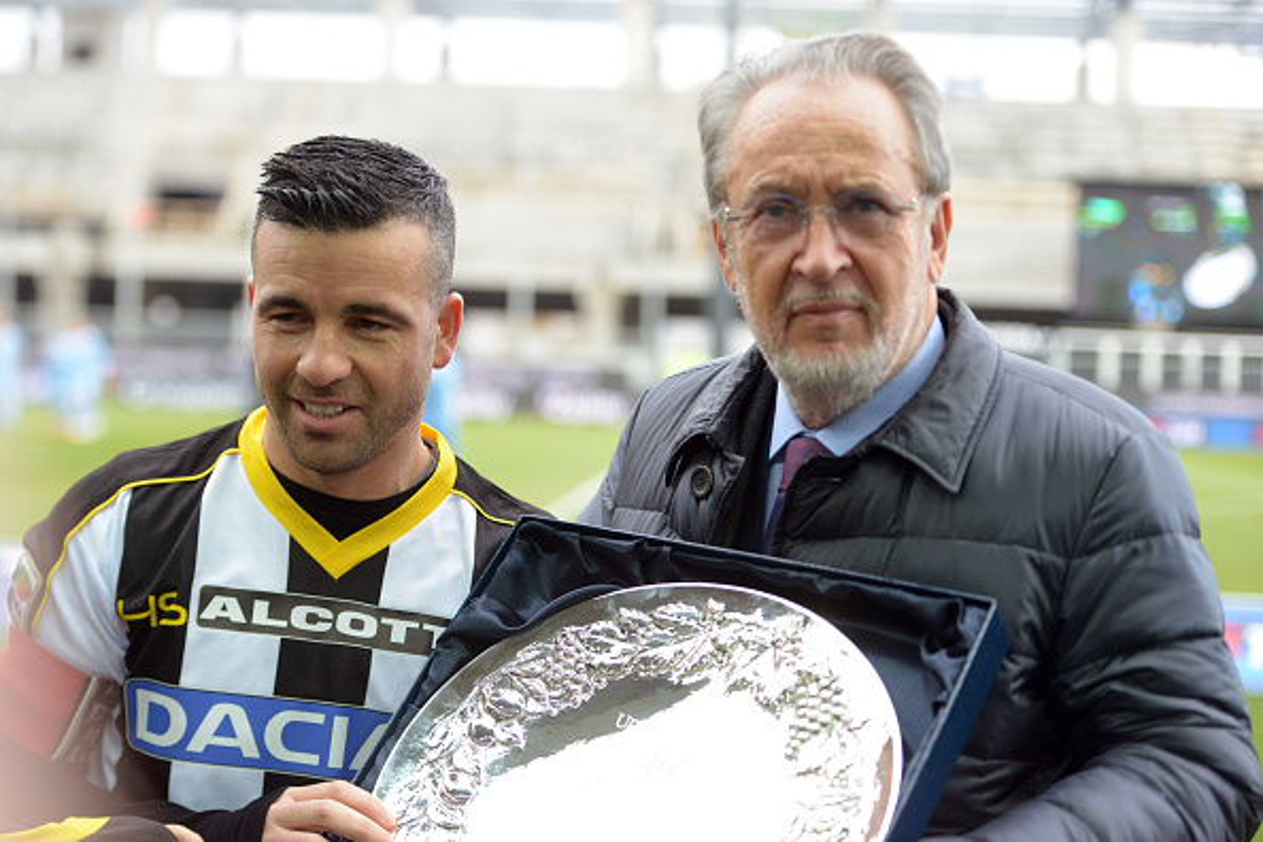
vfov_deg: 19.5
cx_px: 632
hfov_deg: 28.8
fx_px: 2456
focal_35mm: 70
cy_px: 421
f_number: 2.8
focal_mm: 70
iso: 2500
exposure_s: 1/3200
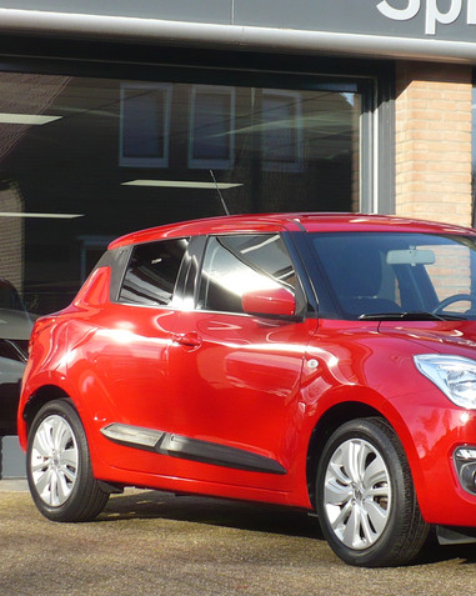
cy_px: 297
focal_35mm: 135
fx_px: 2380
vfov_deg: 14.3
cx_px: 370
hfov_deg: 11.4
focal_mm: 11.4
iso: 100
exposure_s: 1/320
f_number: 3.2
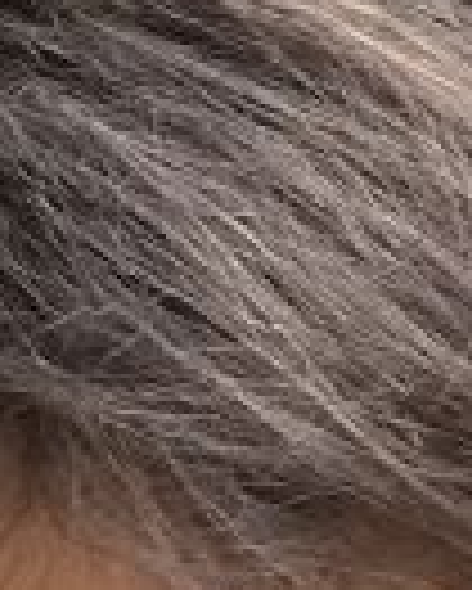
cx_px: -1699
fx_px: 4046
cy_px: 1955
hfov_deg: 5.4
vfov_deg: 7.1
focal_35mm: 232
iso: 50
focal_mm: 5.1
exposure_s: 1/589
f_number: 1.6
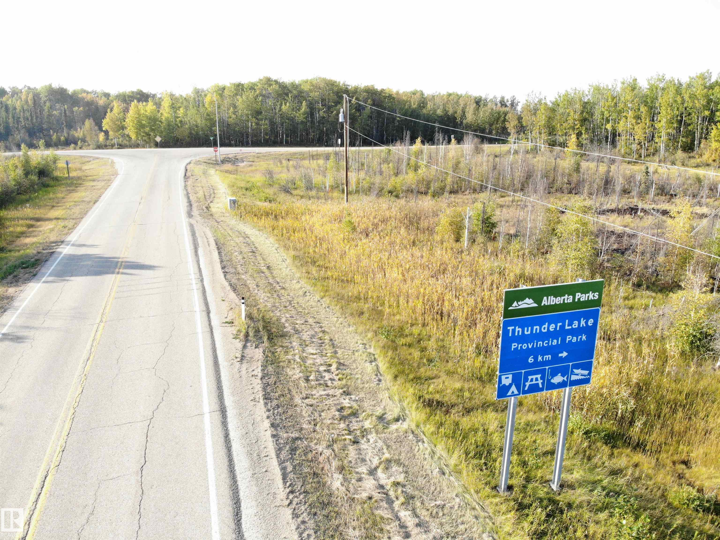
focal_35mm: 24
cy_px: 270
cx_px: 360
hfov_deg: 71.6
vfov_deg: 56.8
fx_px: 499
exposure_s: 1/191
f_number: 2.8
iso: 100
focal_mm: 4.5
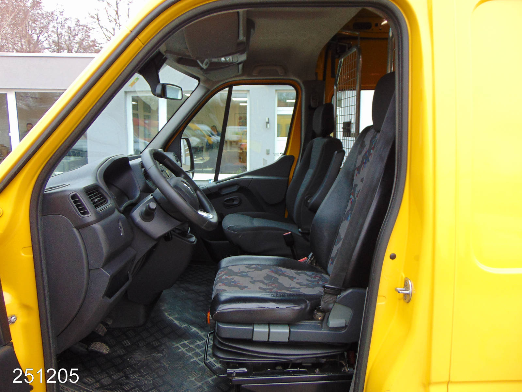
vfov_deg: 54.9
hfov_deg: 69.4
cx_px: 261
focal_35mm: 25
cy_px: 196
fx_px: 377
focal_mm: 4.5
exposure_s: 1/30
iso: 100
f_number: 3
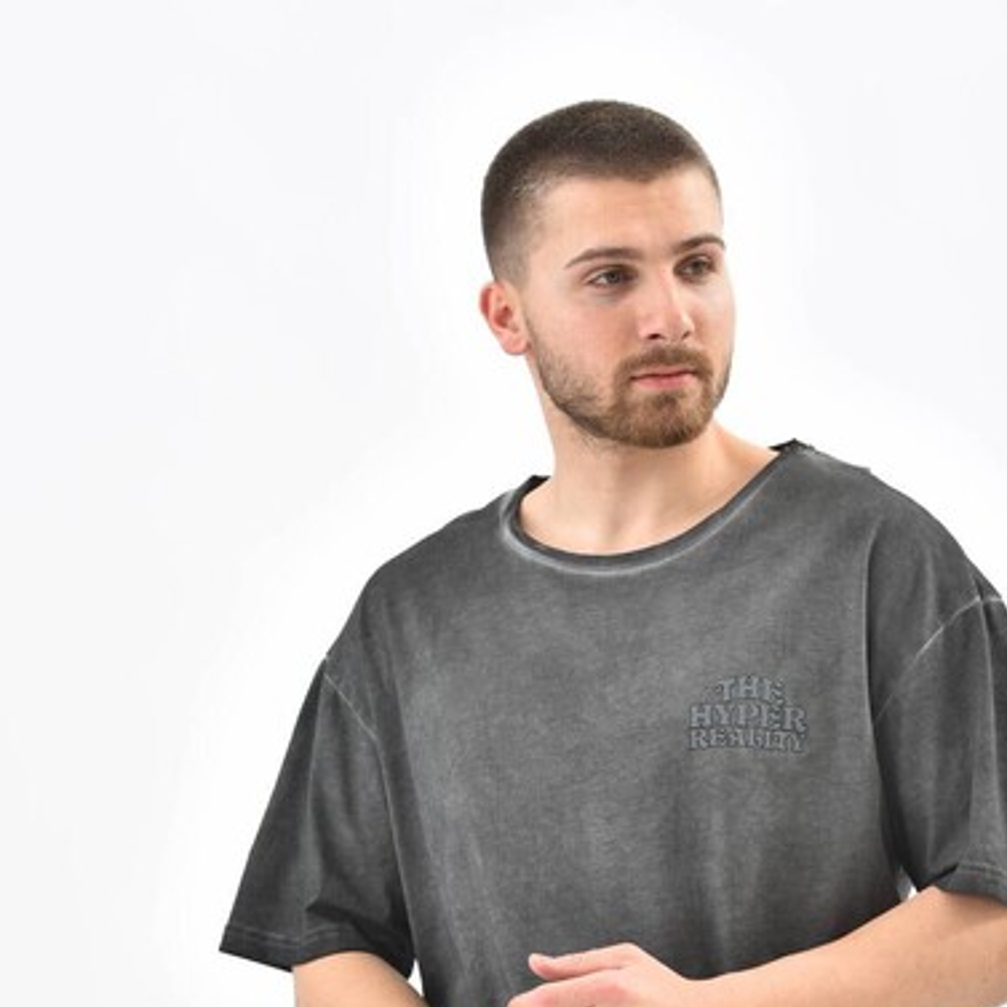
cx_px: 622
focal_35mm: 169
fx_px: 5562
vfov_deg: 10.3
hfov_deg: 10.3
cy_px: 799
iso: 100
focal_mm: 100
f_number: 7.1
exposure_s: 1/160
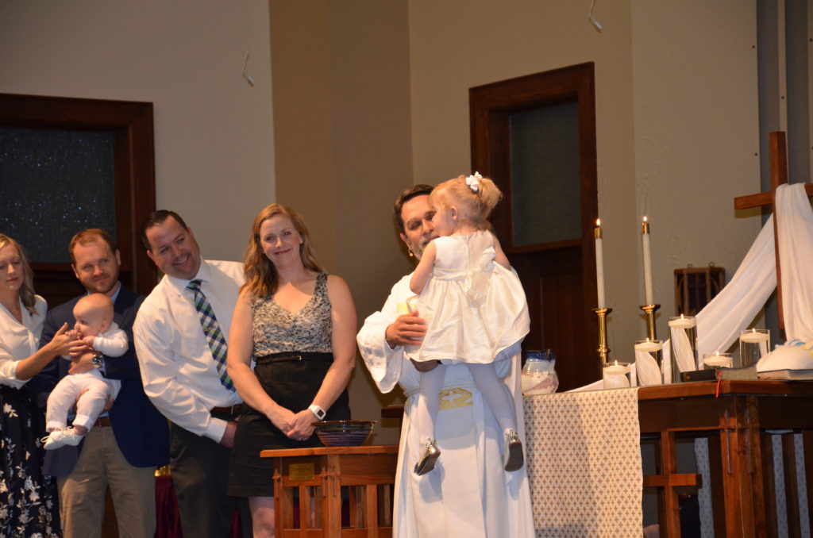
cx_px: 406
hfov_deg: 13.7
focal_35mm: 150
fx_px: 3380
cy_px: 269
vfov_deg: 9.1
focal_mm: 100
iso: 800
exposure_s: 1/60
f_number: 5.6
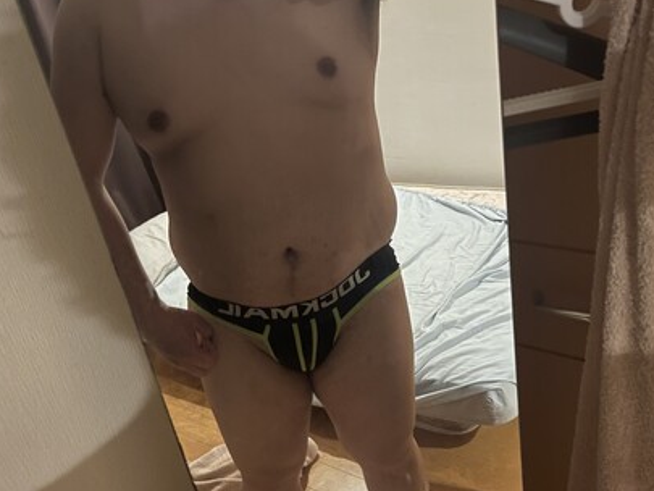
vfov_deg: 38.4
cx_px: 321
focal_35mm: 37
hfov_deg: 50.1
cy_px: 315
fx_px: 699
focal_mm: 5.1
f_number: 1.6
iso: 640
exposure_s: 1/13
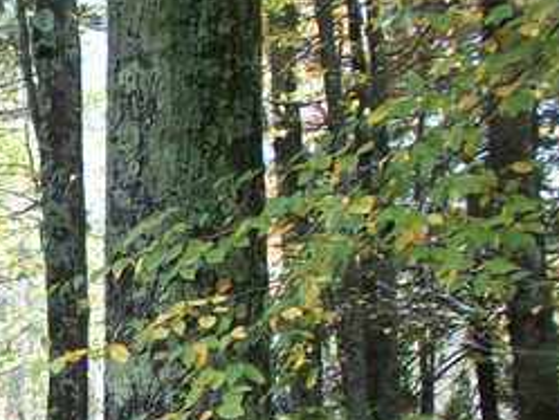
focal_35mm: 119
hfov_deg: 15.5
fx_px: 1923
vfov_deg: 12.3
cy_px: 404
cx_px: -233
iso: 80
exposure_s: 1/77.4
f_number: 2.8
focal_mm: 6.2
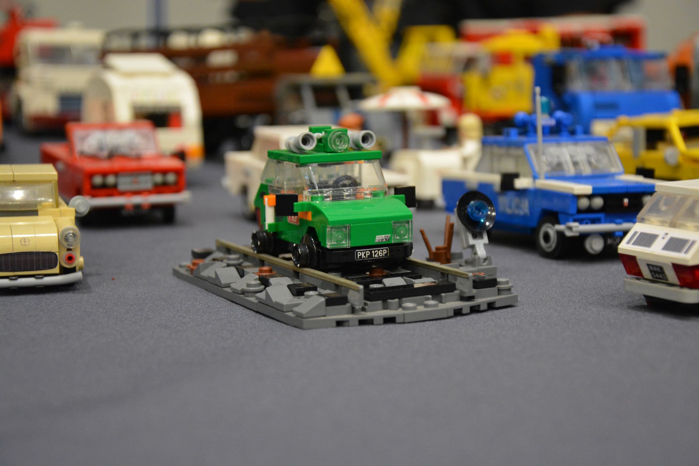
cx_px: 350
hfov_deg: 26.0
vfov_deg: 17.5
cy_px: 233
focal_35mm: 78
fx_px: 1514
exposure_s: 1/100
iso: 2500
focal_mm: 52
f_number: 5
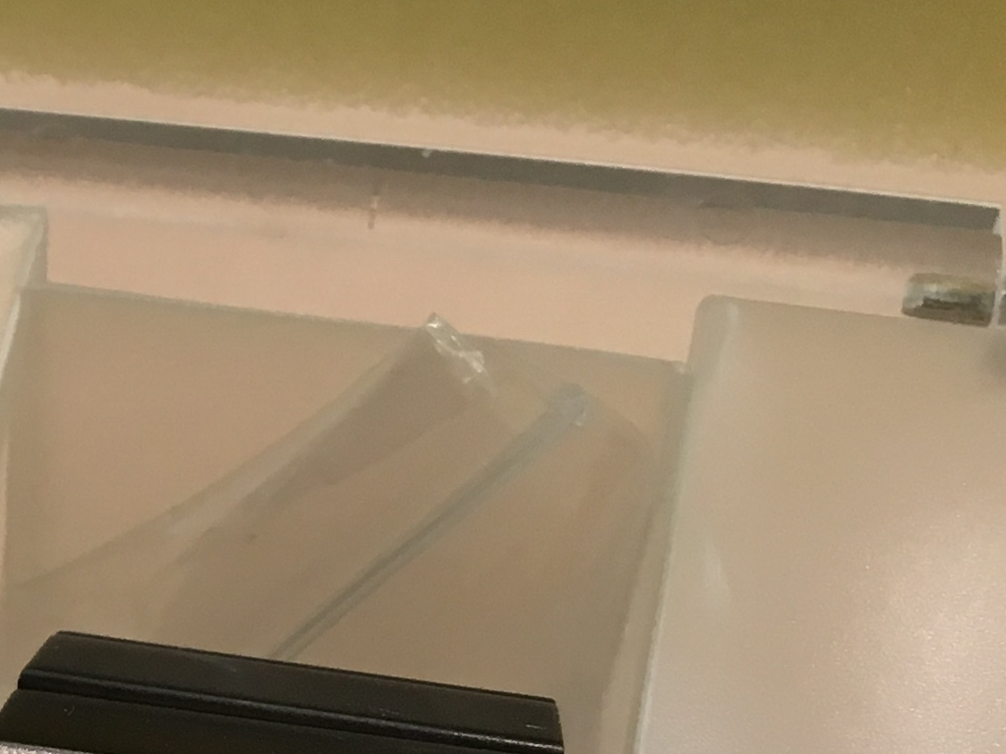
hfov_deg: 17.1
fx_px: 3022
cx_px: -496
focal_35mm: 104
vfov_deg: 13.9
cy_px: 843
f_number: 2.2
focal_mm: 4.15
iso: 50
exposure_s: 1/30
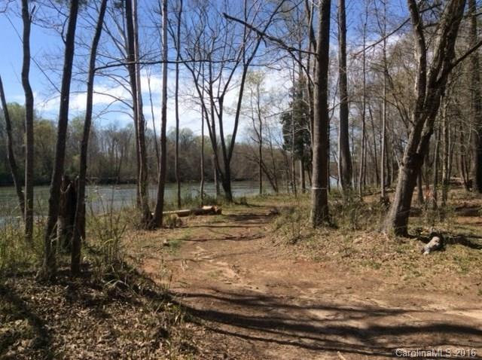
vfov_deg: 44.1
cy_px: 180
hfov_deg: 56.9
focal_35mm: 32
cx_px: 241
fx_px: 445
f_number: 2.4
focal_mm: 3.3
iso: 32
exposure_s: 1/1466
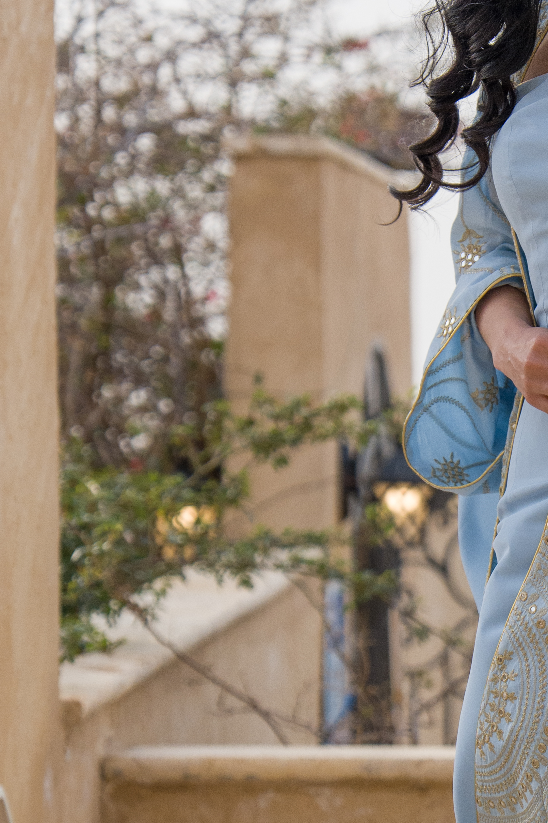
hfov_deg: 6.7
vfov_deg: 10.1
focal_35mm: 203
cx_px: 688
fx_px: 4635
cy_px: 475
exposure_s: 1/2500
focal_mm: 70
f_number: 2.8
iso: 800
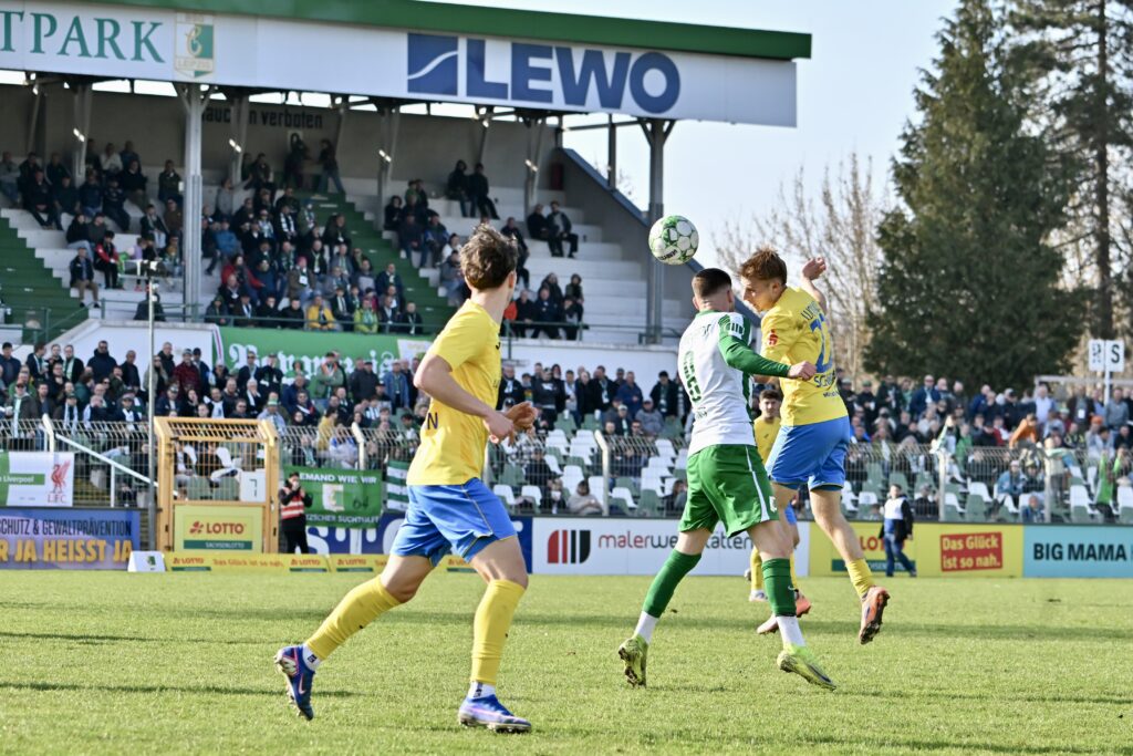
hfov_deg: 17.6
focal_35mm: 116
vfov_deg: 11.8
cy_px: 378
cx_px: 566
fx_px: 3651
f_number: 5.6
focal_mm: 116
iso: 450
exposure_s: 1/1250
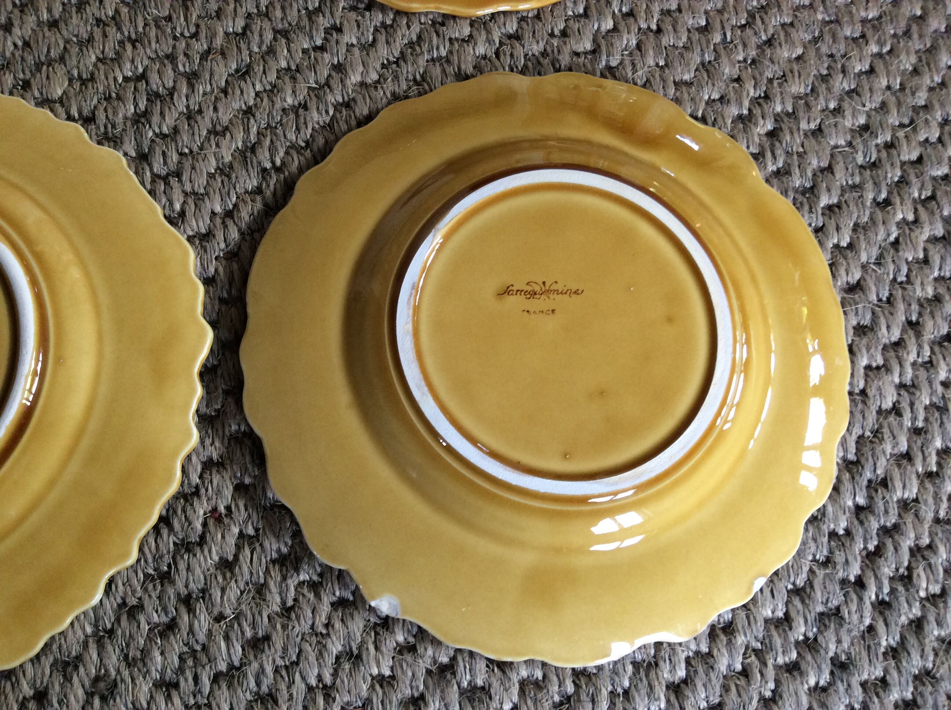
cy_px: 355
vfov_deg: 44.1
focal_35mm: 32
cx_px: 476
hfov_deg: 56.9
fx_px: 878
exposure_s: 1/25
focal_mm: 3.3
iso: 100
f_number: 2.4
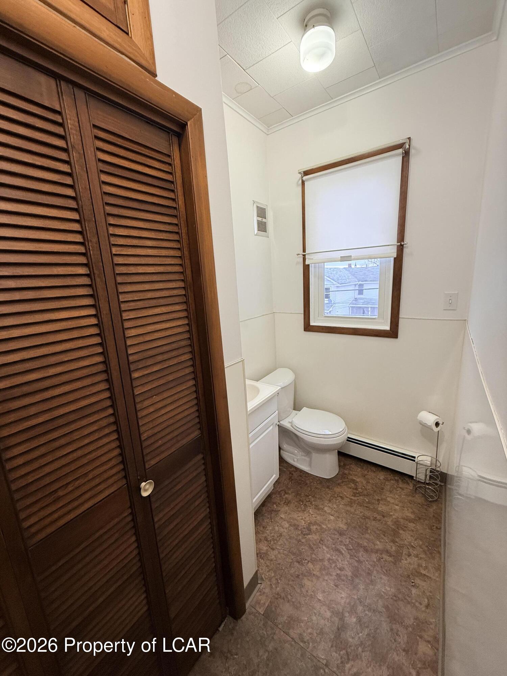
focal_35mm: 14
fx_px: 273
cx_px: 254
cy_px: 338
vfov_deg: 102.1
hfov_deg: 85.7
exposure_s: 1/120
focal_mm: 2.22
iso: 250
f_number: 2.2
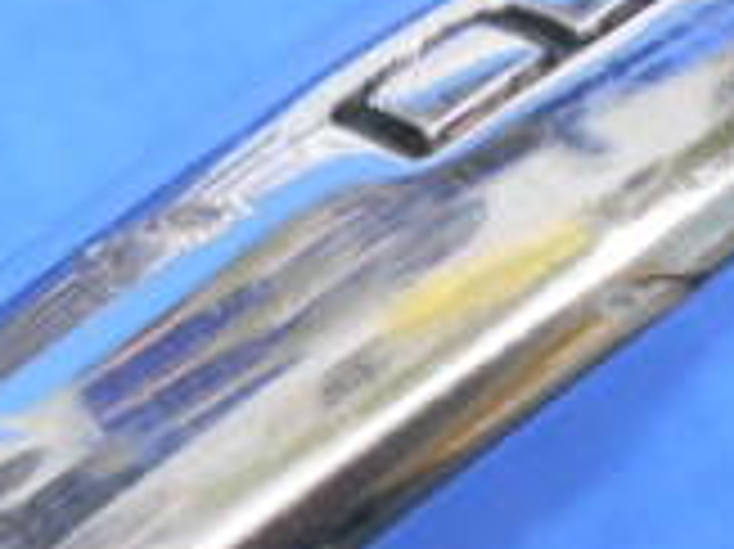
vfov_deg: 14.2
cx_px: 216
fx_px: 2161
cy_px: 580
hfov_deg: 19.2
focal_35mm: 102
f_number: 3.2
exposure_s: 1/30
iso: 360
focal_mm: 4.6
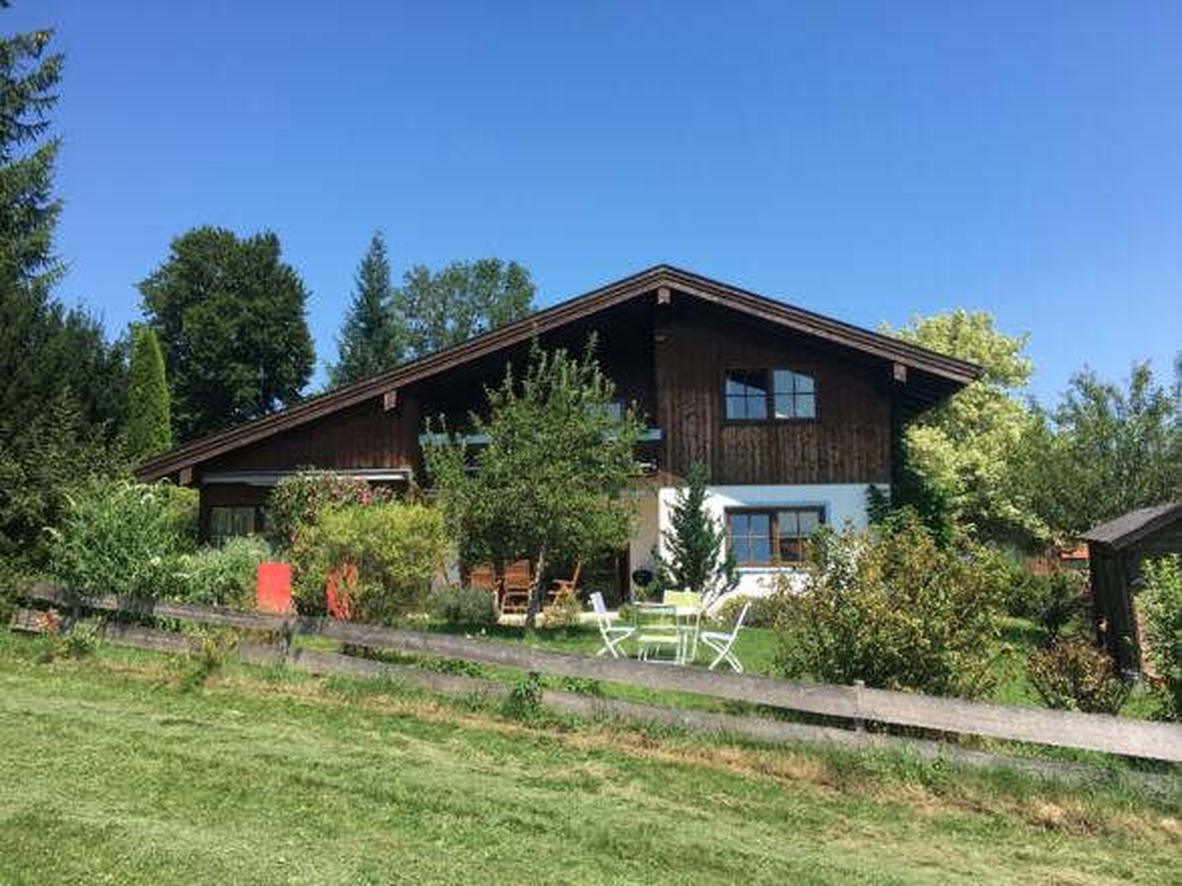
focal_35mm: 29
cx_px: 591
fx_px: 990
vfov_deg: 48.2
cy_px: 443
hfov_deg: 61.7
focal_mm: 4.15
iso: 25
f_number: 2.2
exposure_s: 1/718
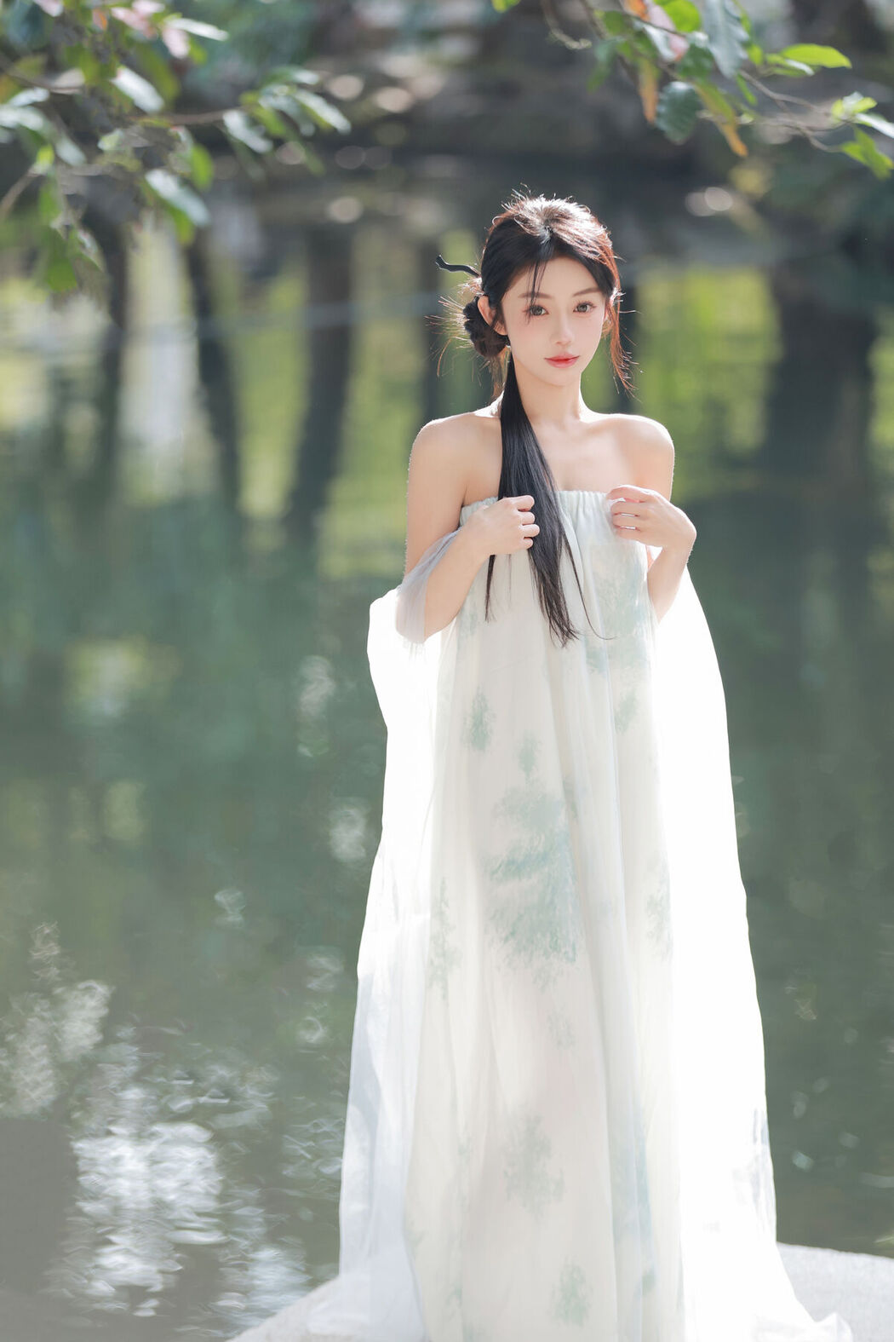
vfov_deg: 14.6
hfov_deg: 9.7
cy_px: 671
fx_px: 5252
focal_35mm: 141
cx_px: 447
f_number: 2.8
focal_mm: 142
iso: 500
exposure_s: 1/800
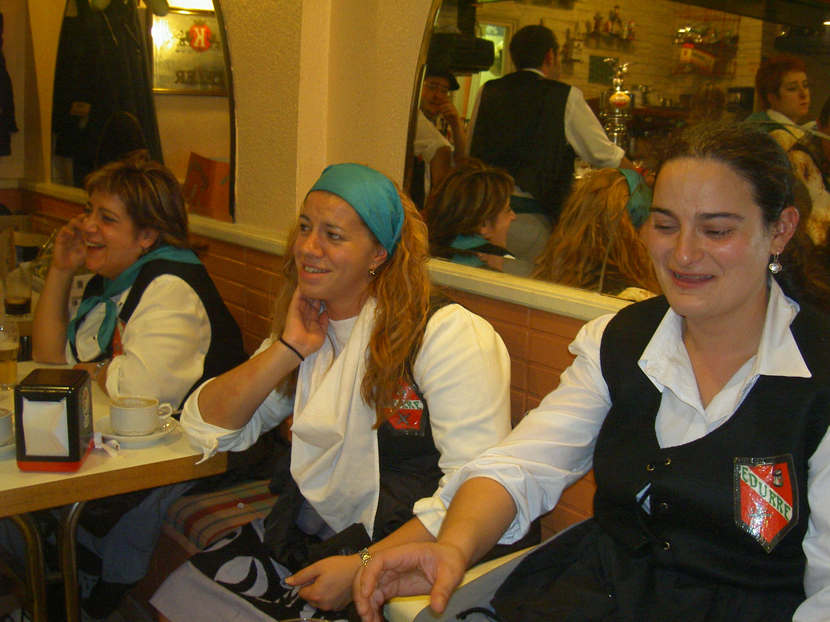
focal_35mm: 39
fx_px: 935
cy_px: 311
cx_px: 415
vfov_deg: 36.8
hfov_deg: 47.9
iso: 100
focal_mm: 8
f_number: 2.8
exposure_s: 1/59.5
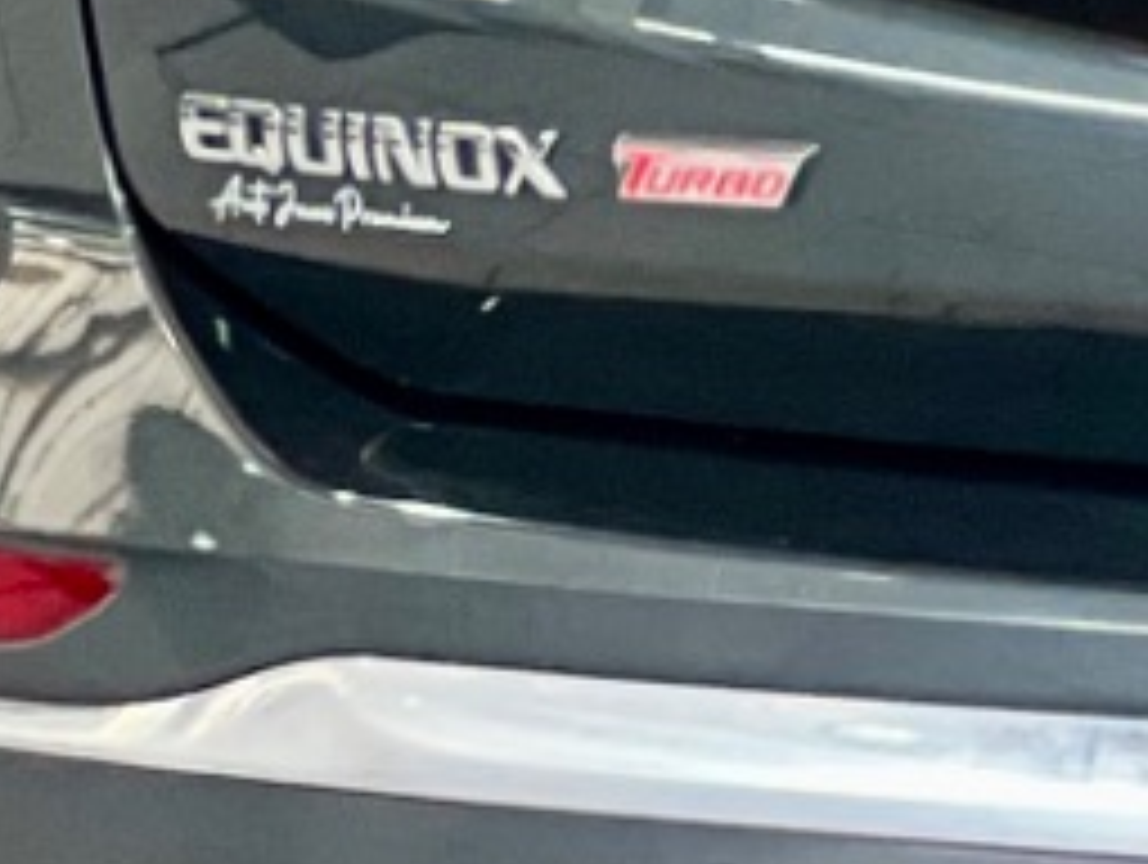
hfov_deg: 3.3
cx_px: 3507
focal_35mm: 579
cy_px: -576
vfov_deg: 2.6
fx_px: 19229
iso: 250
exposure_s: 1/40
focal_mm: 9
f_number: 2.8
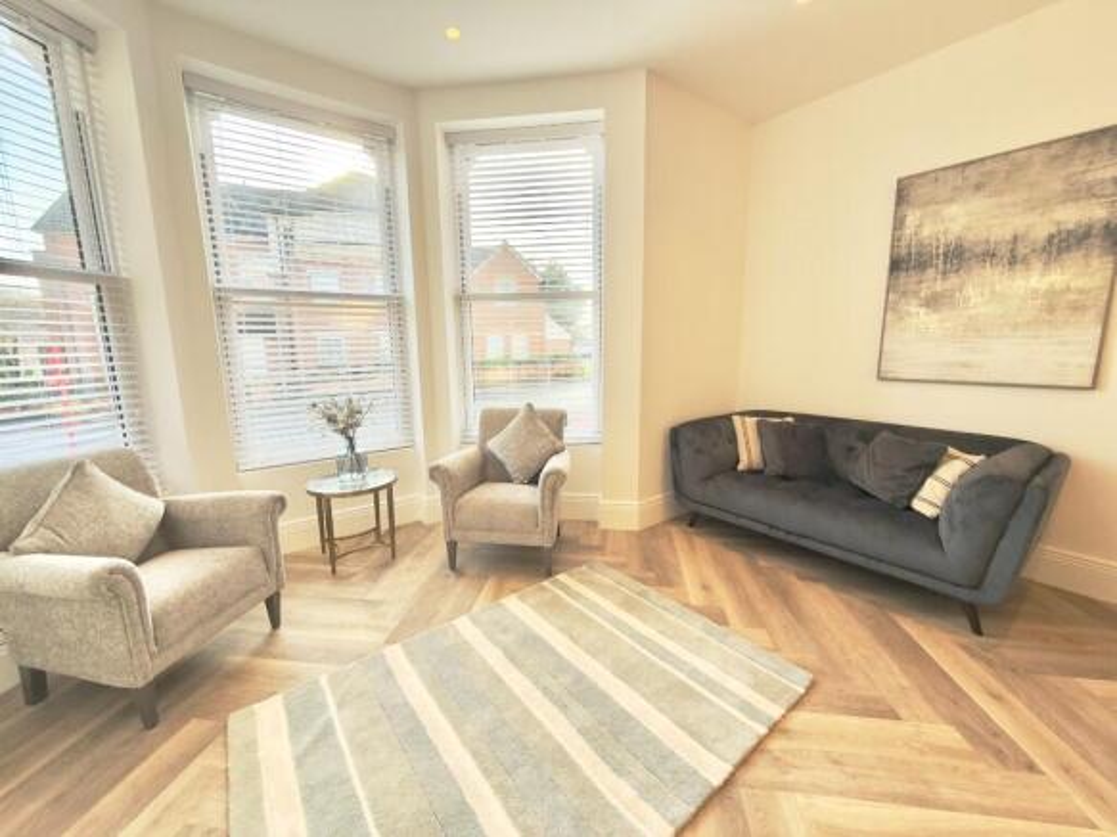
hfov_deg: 102.1
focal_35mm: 14
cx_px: 558
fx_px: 452
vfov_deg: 85.7
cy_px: 418
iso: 40
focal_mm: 2.22
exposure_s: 1/110
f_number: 2.2
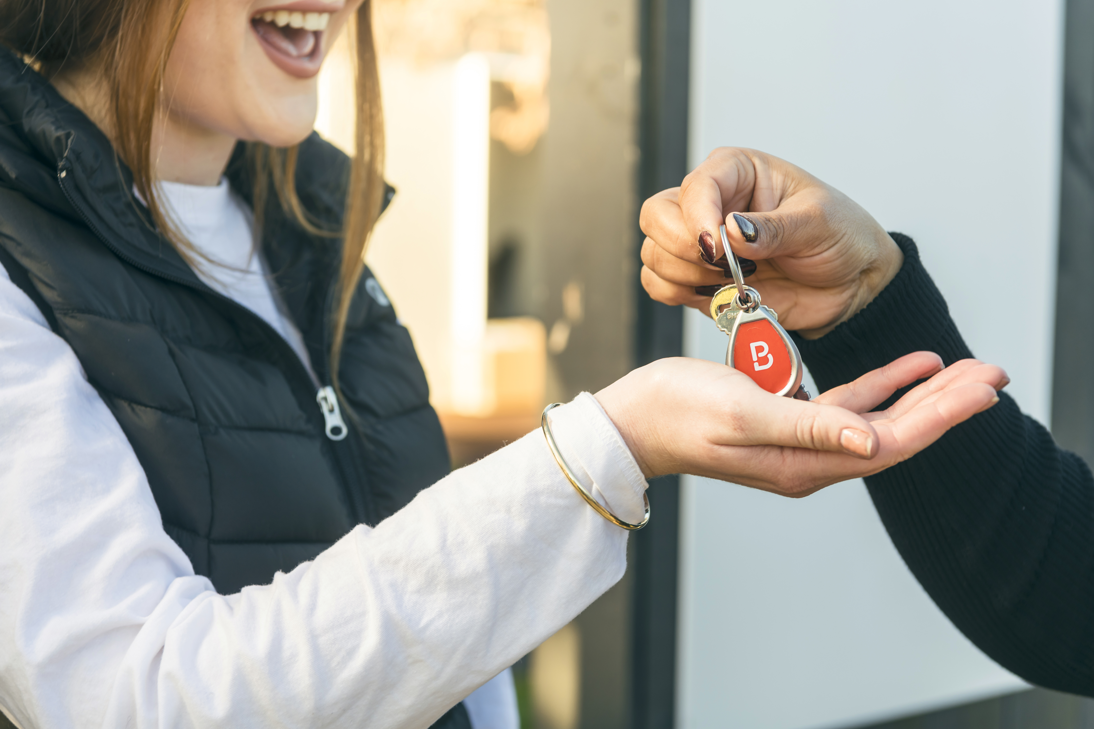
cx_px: 547
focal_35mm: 70
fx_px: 2127
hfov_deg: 28.8
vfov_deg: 19.5
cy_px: 364
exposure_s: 1/250
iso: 160
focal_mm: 70
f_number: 5
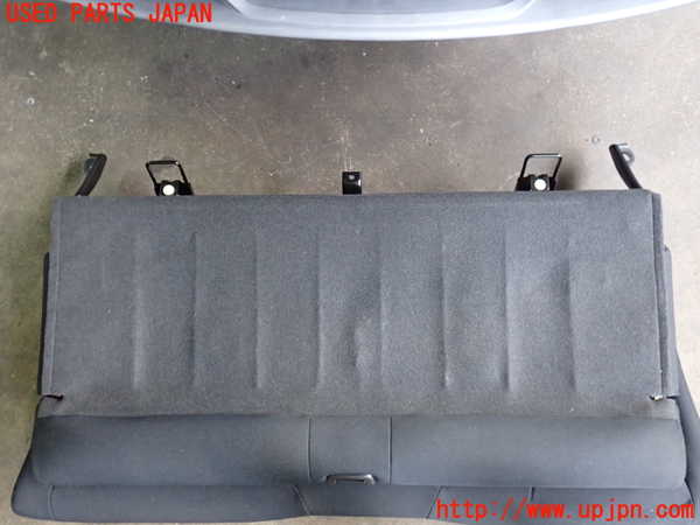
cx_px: 350
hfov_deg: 60.0
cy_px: 262
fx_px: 607
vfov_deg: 46.8
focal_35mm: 30
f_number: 2.3
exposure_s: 1/30
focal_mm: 5.4
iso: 500
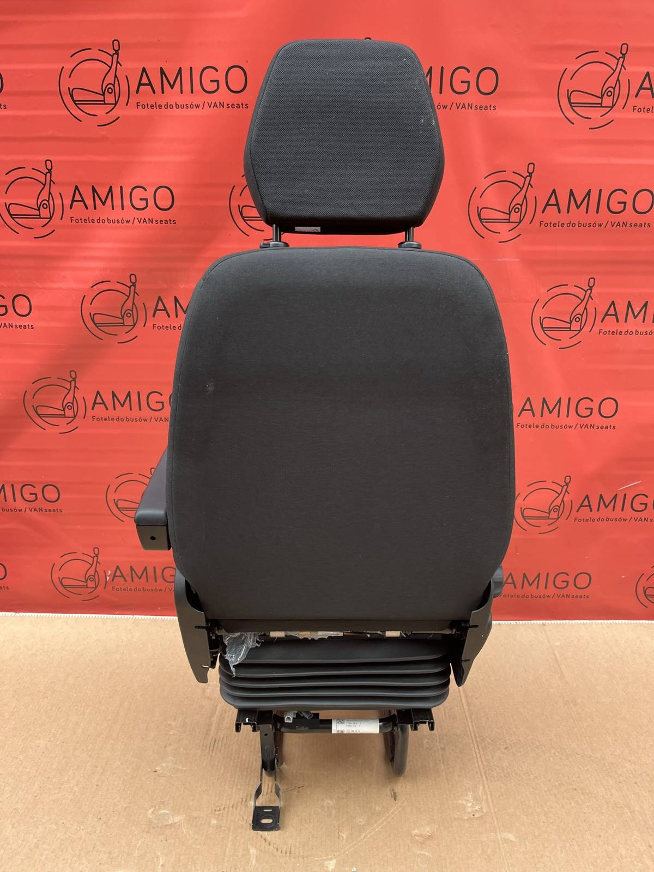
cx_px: 327
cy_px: 436
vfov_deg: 67.3
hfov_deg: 53.1
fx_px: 655
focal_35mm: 26
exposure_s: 1/122
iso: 50
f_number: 1.6
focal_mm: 5.1
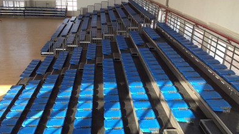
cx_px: 124
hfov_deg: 50.5
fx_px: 253
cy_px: 67
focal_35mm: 40
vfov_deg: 29.7
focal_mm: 4.28
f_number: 2.4
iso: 64
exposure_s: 1/120
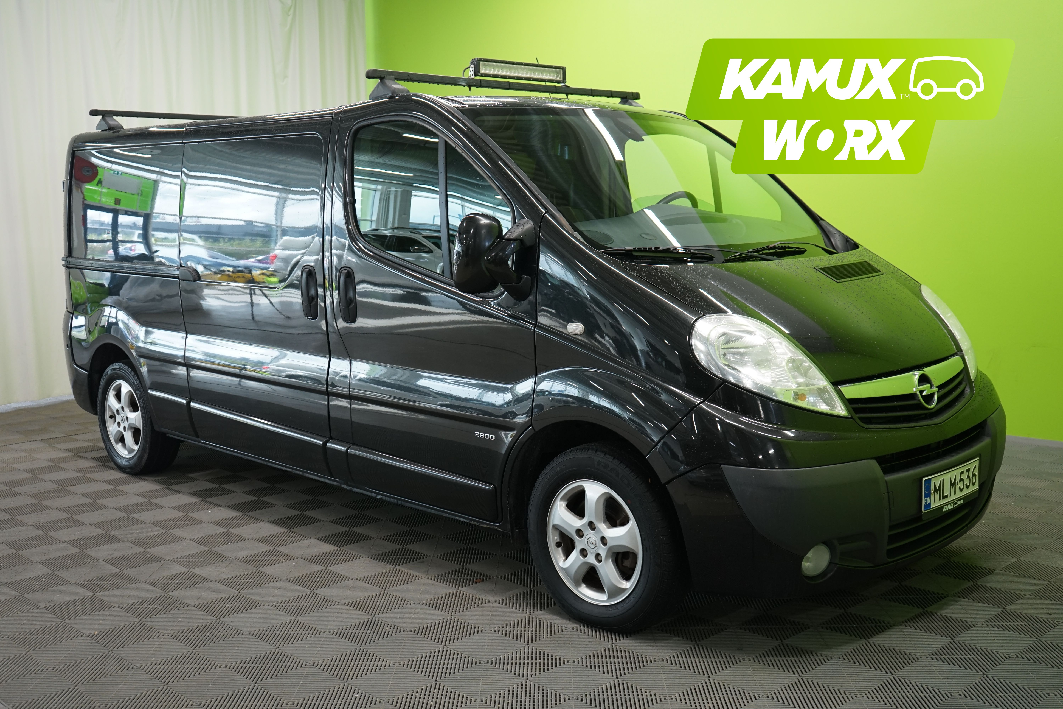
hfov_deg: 51.9
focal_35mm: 37
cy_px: 354
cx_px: 532
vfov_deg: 35.9
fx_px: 1092
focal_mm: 37
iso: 800
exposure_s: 1/50
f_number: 5.6
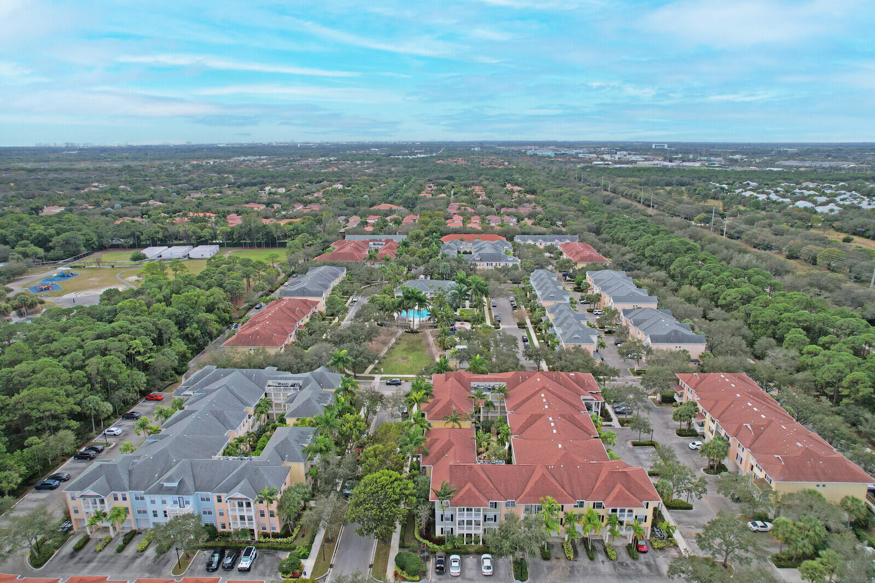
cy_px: 292
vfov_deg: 57.2
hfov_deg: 78.6
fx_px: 535
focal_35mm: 22
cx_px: 438
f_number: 2.8
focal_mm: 8.38
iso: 100
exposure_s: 1/1250
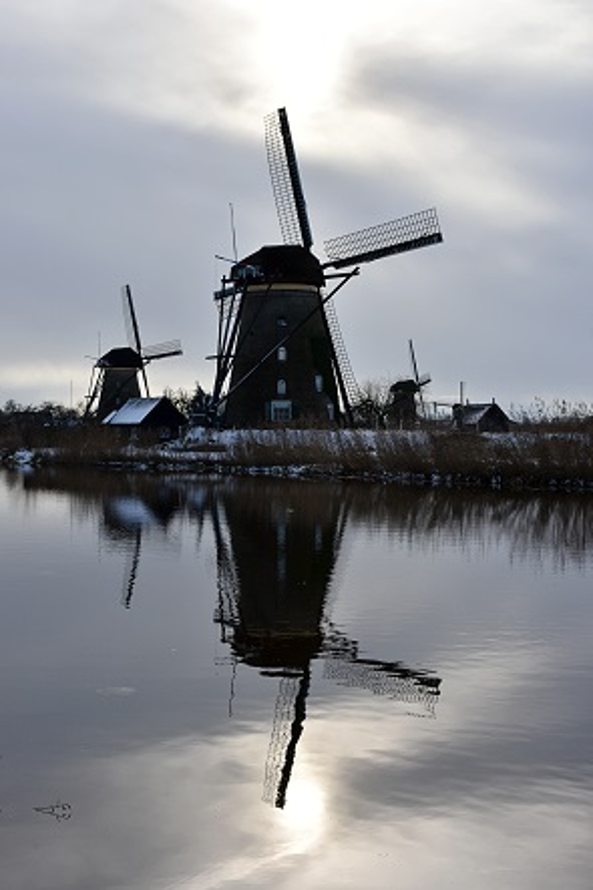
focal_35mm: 52
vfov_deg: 37.9
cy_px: 445
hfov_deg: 25.7
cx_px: 296
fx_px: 1298
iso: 200
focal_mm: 35
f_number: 10
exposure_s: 1/640
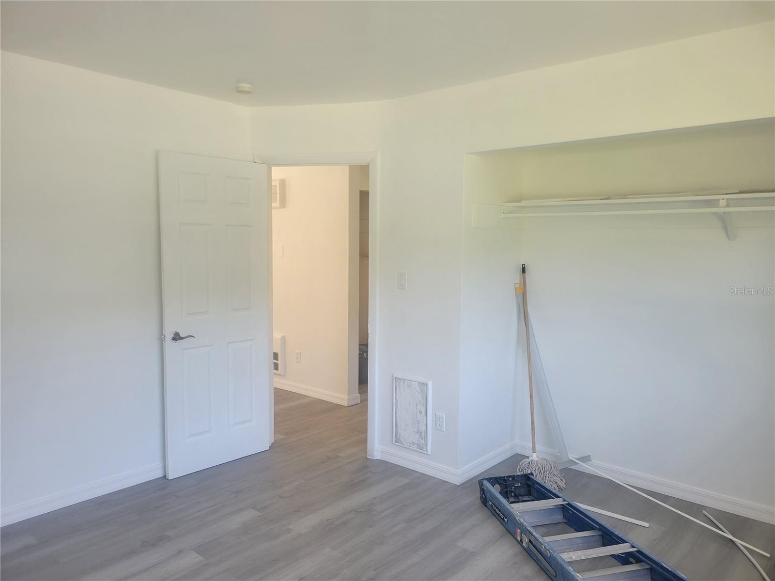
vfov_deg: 53.1
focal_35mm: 26
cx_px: 388
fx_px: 582
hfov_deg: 67.3
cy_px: 290
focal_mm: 5.4
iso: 100
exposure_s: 1/120
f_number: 1.8
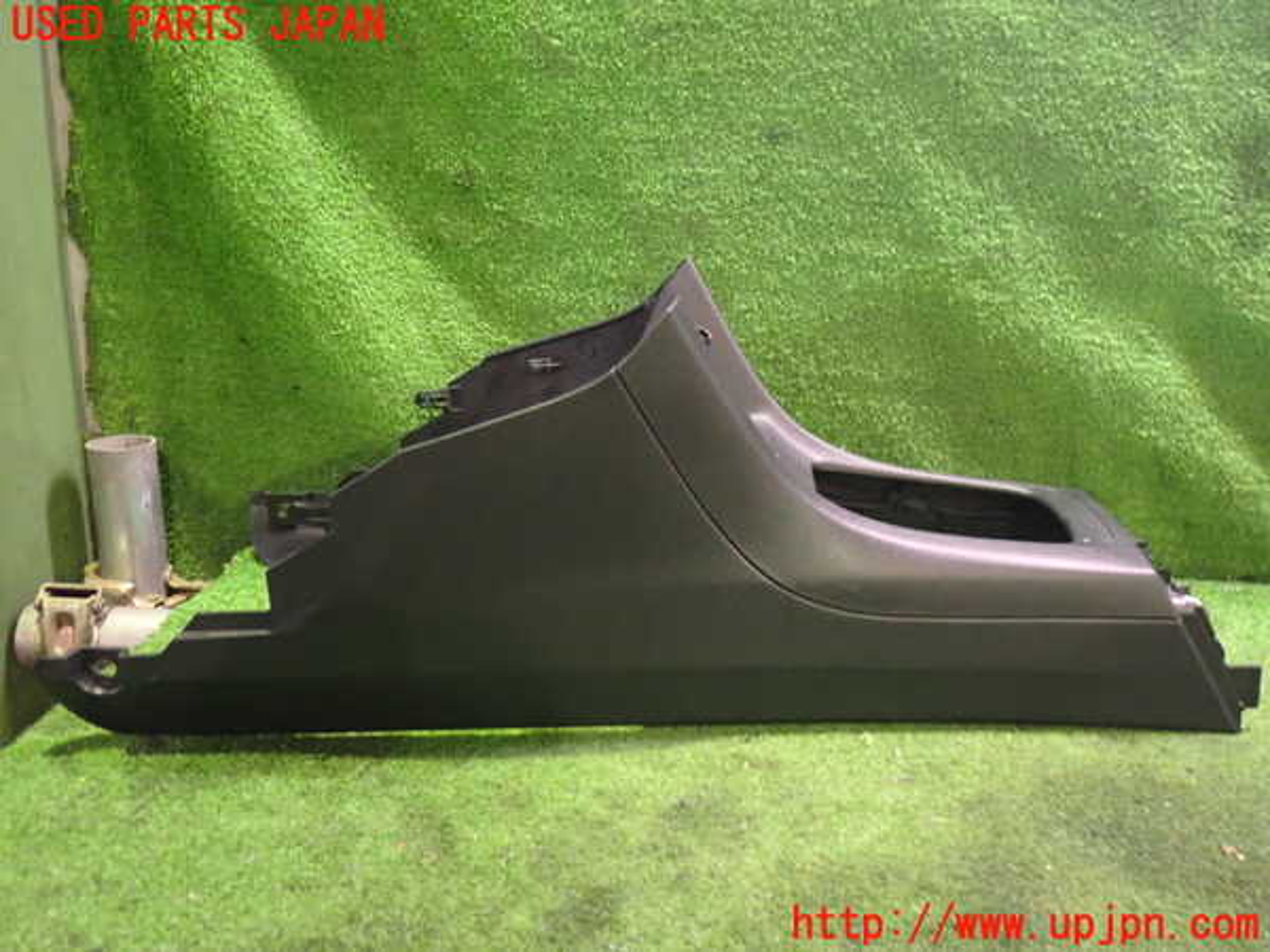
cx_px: 635
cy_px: 476
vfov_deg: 39.7
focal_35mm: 36
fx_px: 1321
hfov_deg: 51.4
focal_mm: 6.37
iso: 800
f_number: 2.5
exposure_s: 1/13
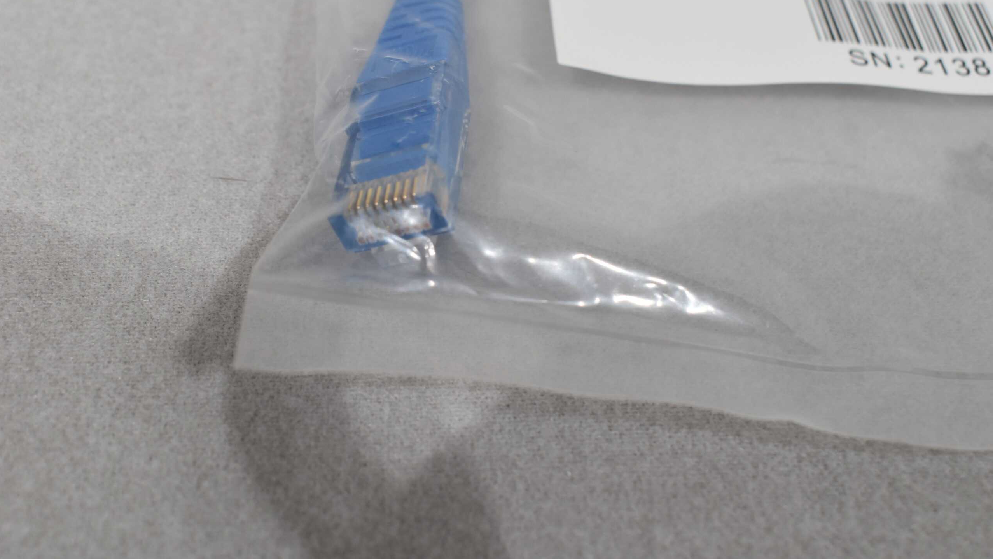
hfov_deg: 47.8
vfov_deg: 28.0
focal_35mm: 43
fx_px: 1120
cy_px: 253
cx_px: 496
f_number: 7.1
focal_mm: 27
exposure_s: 1/60
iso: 400
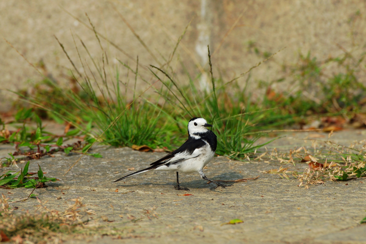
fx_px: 6862
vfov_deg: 2.0
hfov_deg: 3.1
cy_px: 122
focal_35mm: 675
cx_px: 183
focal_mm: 450
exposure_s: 1/640
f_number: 8
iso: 320
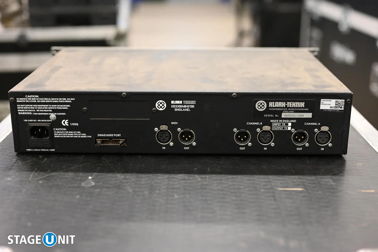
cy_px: 126
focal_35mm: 50
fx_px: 525
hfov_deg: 39.6
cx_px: 189
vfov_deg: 27.0
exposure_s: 1/80
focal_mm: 50
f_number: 2.8
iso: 3200
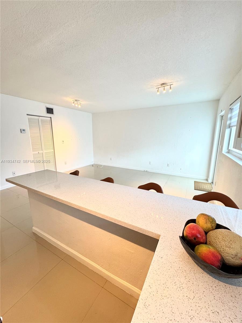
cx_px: 121
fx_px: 130
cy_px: 162
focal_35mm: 14
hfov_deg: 85.7
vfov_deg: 102.1
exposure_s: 1/60
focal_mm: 2.22
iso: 200
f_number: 2.2
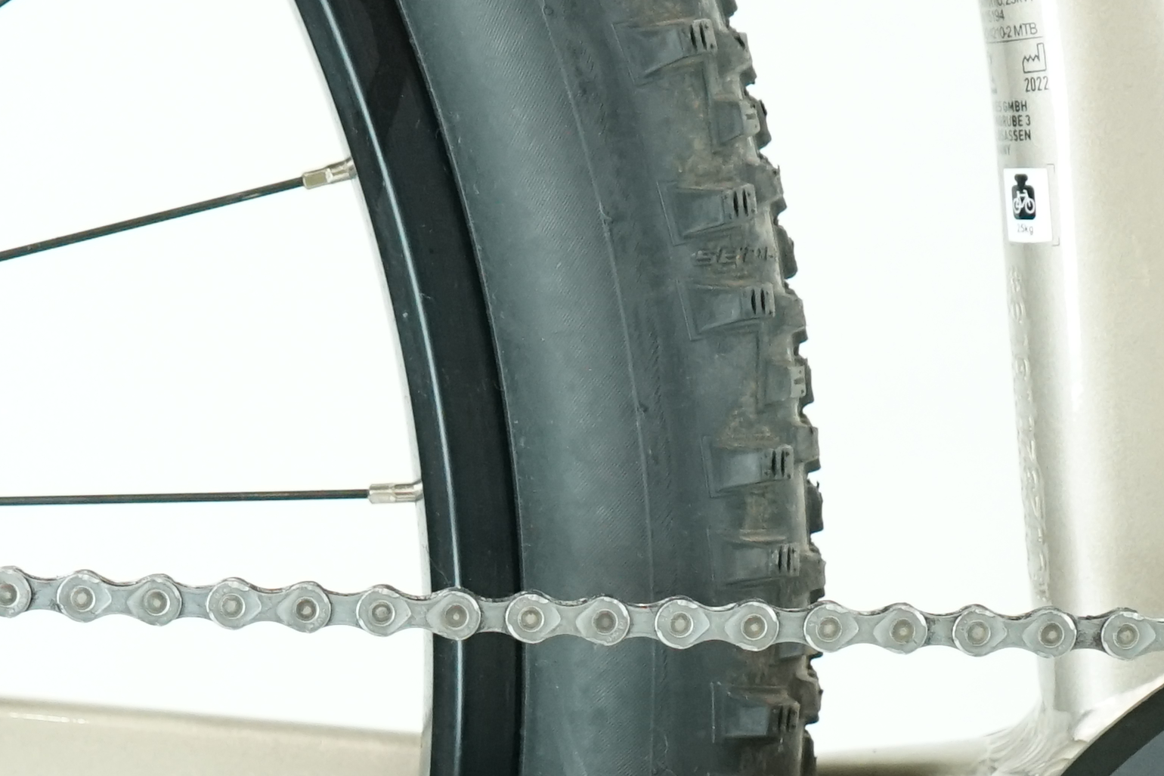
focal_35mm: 113
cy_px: 1040
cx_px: 361
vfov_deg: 11.8
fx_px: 3654
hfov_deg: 18.0
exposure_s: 1/200
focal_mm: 29
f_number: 4
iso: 2000
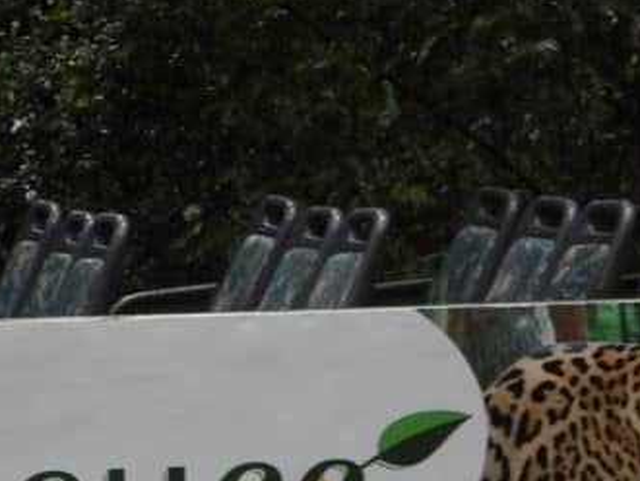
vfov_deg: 7.8
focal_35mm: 189
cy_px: 479
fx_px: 3497
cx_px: 138
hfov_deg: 10.4
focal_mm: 14.1
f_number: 4.6
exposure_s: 1/30
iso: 450
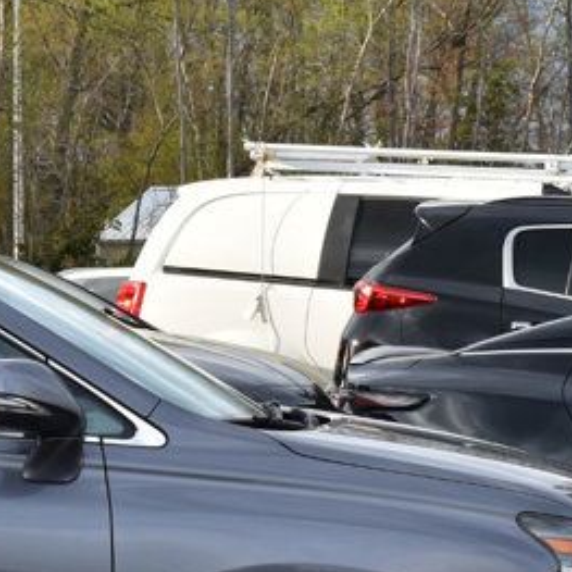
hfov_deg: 11.1
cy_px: 452
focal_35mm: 154
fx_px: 2873
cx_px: -167
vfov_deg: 11.3
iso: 400
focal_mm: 31
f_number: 9
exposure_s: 1/160
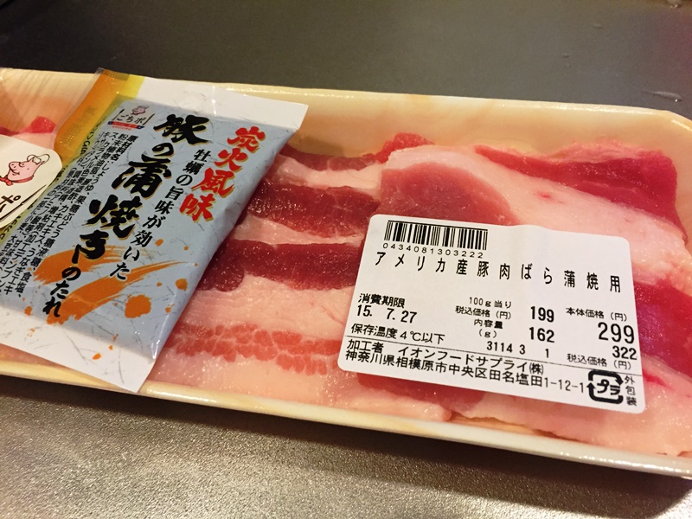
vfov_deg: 48.2
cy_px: 260
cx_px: 346
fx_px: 580
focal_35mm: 29
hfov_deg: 61.7
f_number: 2.2
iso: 160
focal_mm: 4.15
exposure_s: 1/30
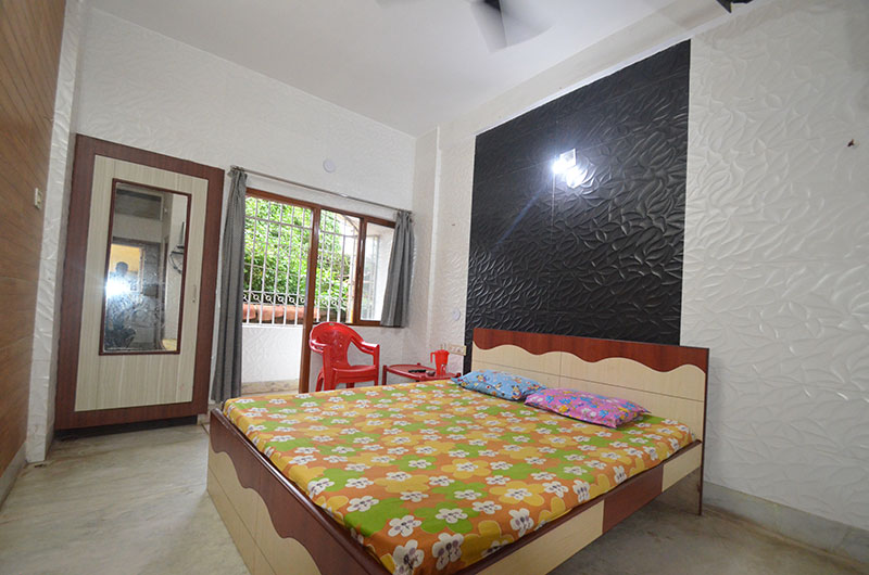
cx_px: 434
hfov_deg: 100.5
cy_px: 288
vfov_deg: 77.1
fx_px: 361
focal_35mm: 15
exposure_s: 1/60
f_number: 7.1
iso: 3200
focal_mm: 10
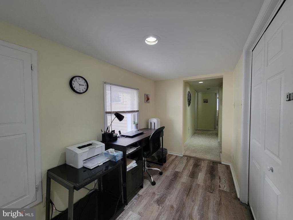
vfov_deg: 89.9
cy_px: 110
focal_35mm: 13
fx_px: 110
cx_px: 146
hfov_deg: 106.2
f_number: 2.2
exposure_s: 1/60
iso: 80
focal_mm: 2.2
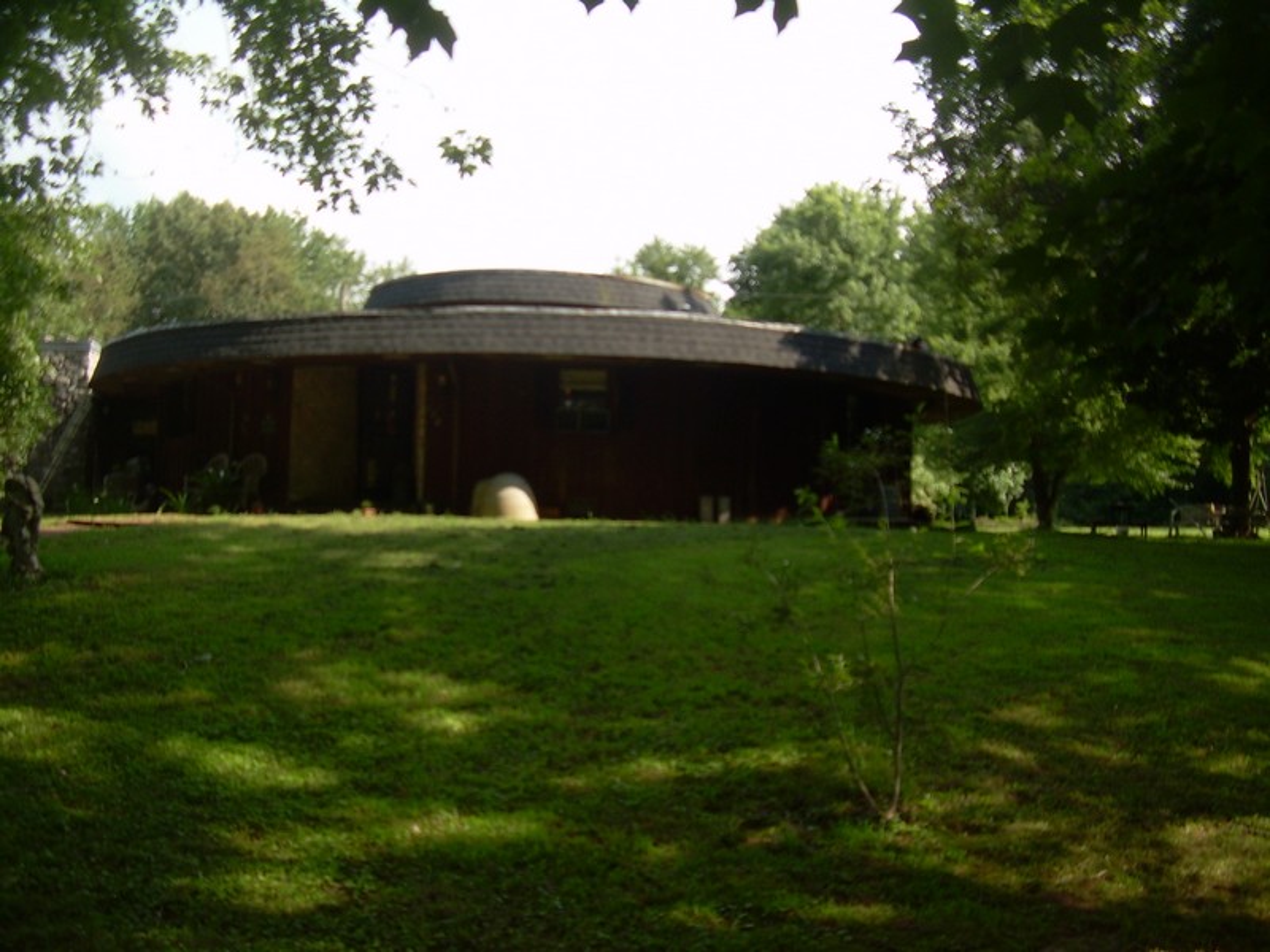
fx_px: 1394
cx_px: 635
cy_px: 476
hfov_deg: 49.0
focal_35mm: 38
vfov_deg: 37.7
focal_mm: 6.3
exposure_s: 1/420
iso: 50
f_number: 2.8
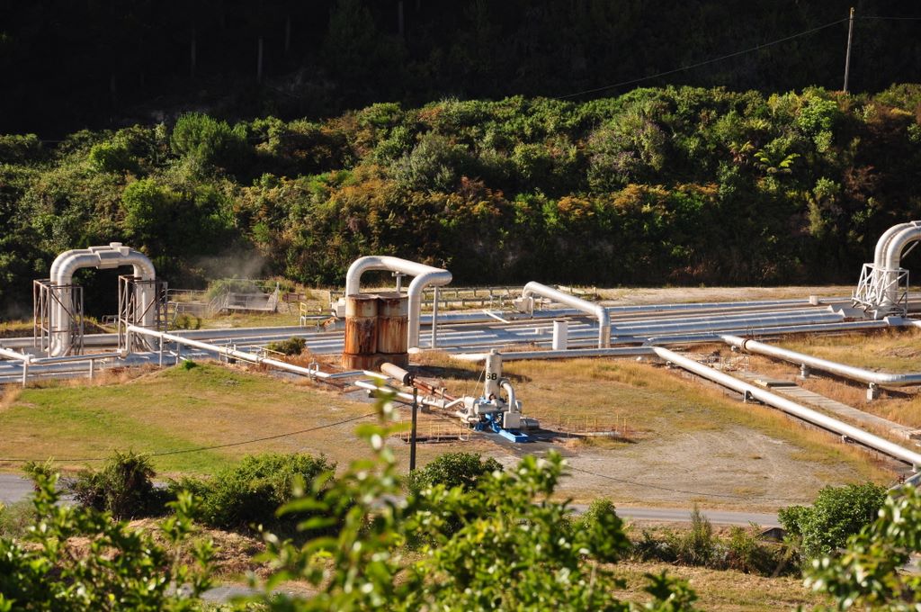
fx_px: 4024
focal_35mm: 158
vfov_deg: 8.7
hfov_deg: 13.1
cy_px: 306
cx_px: 460
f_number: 10
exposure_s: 1/250
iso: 200
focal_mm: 105
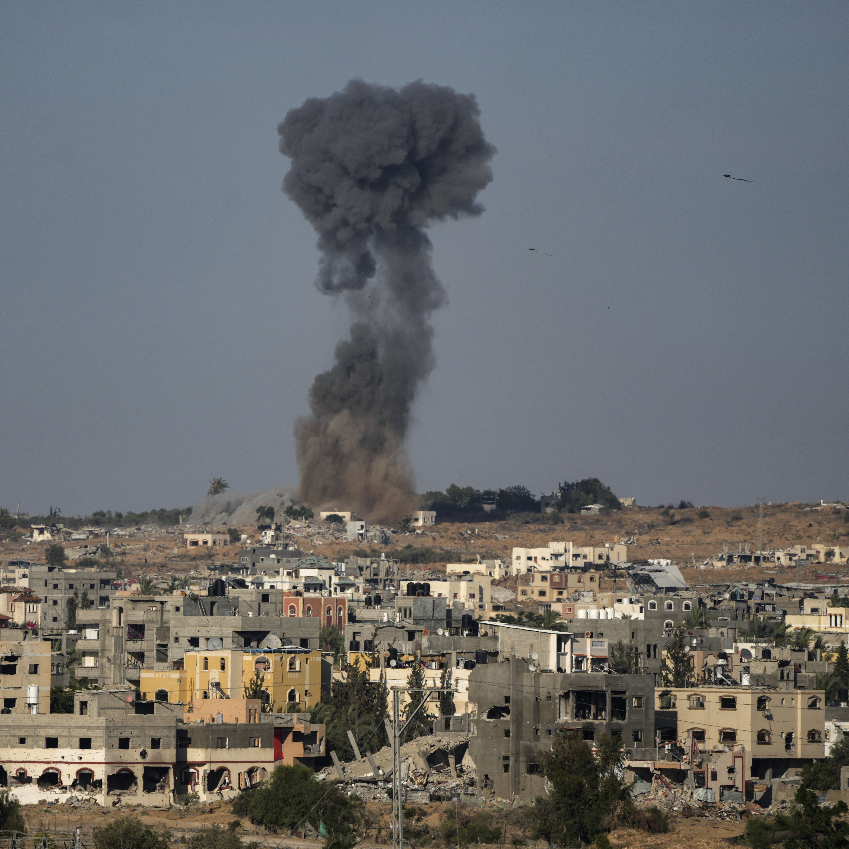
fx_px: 14179
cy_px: 425
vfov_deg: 3.4
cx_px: 336
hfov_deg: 3.4
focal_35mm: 511
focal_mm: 400
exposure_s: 1/2500
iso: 160
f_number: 5.6
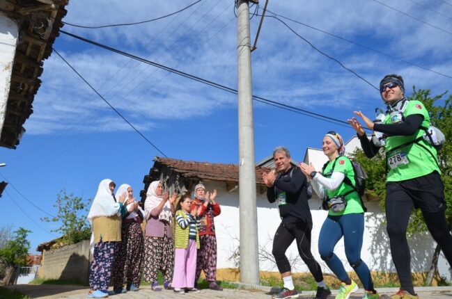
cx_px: 226
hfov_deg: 59.6
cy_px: 150
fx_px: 395
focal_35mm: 32
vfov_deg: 41.5
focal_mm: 21
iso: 400
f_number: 8
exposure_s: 1/2000
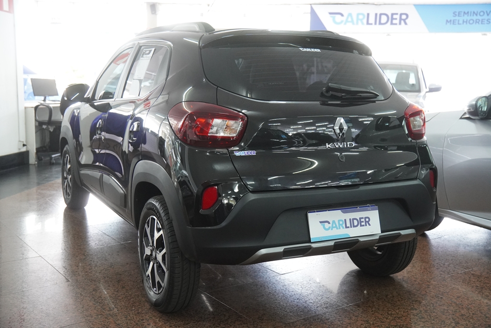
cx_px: 246
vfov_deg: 33.0
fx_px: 552
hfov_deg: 47.9
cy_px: 164
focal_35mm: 40
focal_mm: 27
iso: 2000
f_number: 2.8
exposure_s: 1/160
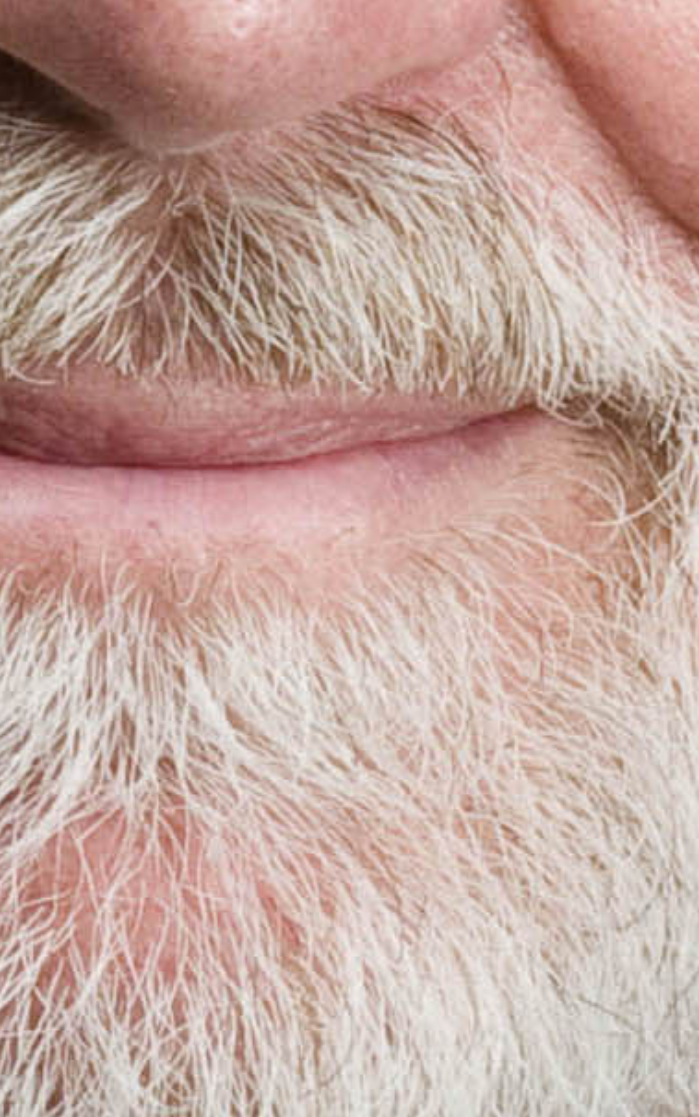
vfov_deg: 1.9
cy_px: 787
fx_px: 33894
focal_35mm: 1113
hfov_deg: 1.2
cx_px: 203
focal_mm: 105
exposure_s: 1/200
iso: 200
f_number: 11
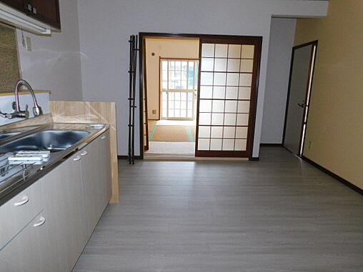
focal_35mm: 23
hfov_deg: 73.9
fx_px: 241
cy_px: 136
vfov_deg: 58.9
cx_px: 182
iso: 200
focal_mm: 4
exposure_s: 1/30
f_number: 3
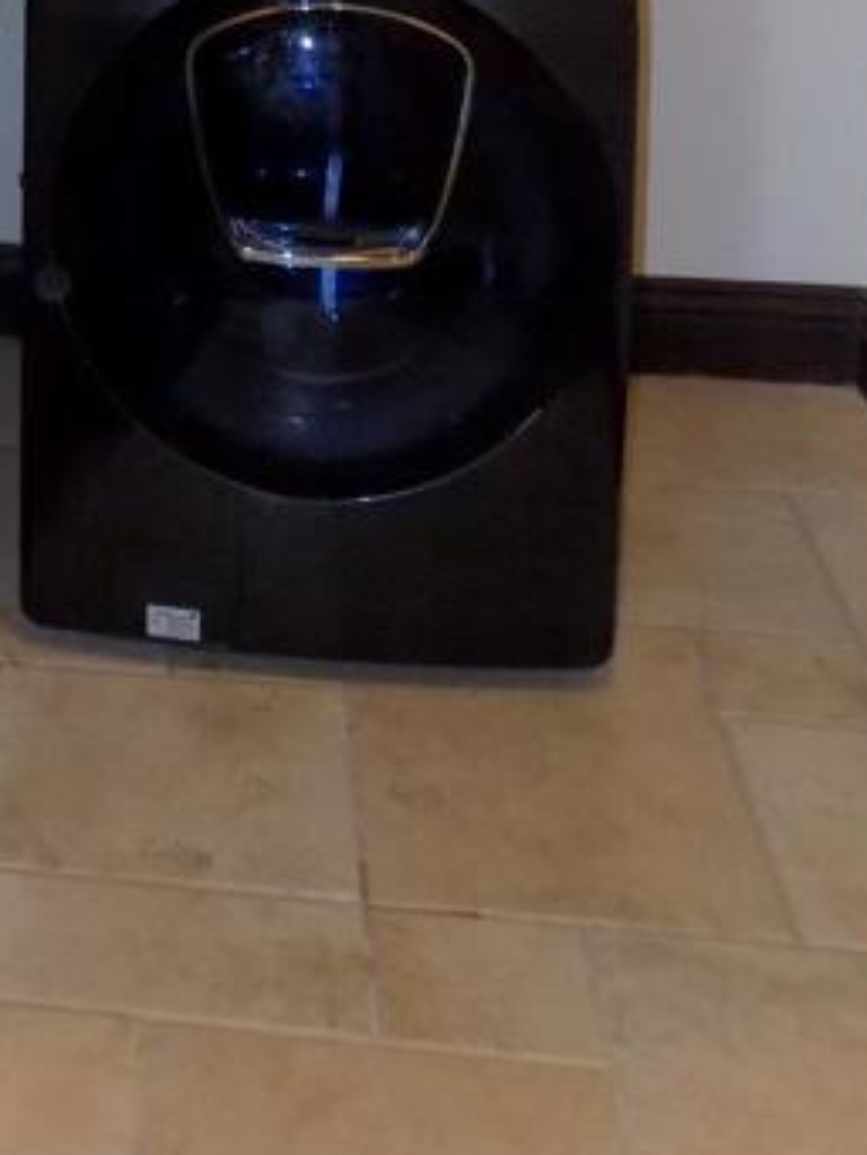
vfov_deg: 24.7
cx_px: -119
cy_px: -318
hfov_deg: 20.2
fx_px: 2303
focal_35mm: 69
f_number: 3.1
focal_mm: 4
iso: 200
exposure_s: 1/30
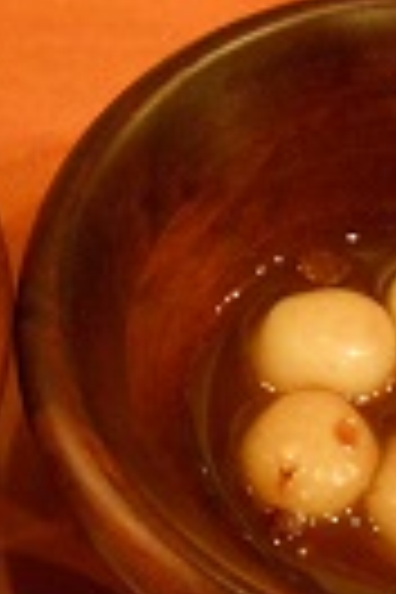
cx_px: 16
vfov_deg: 19.7
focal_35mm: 98
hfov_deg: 13.8
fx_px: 1617
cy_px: 688
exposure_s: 1/8
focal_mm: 5.3
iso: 800
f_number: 3.8
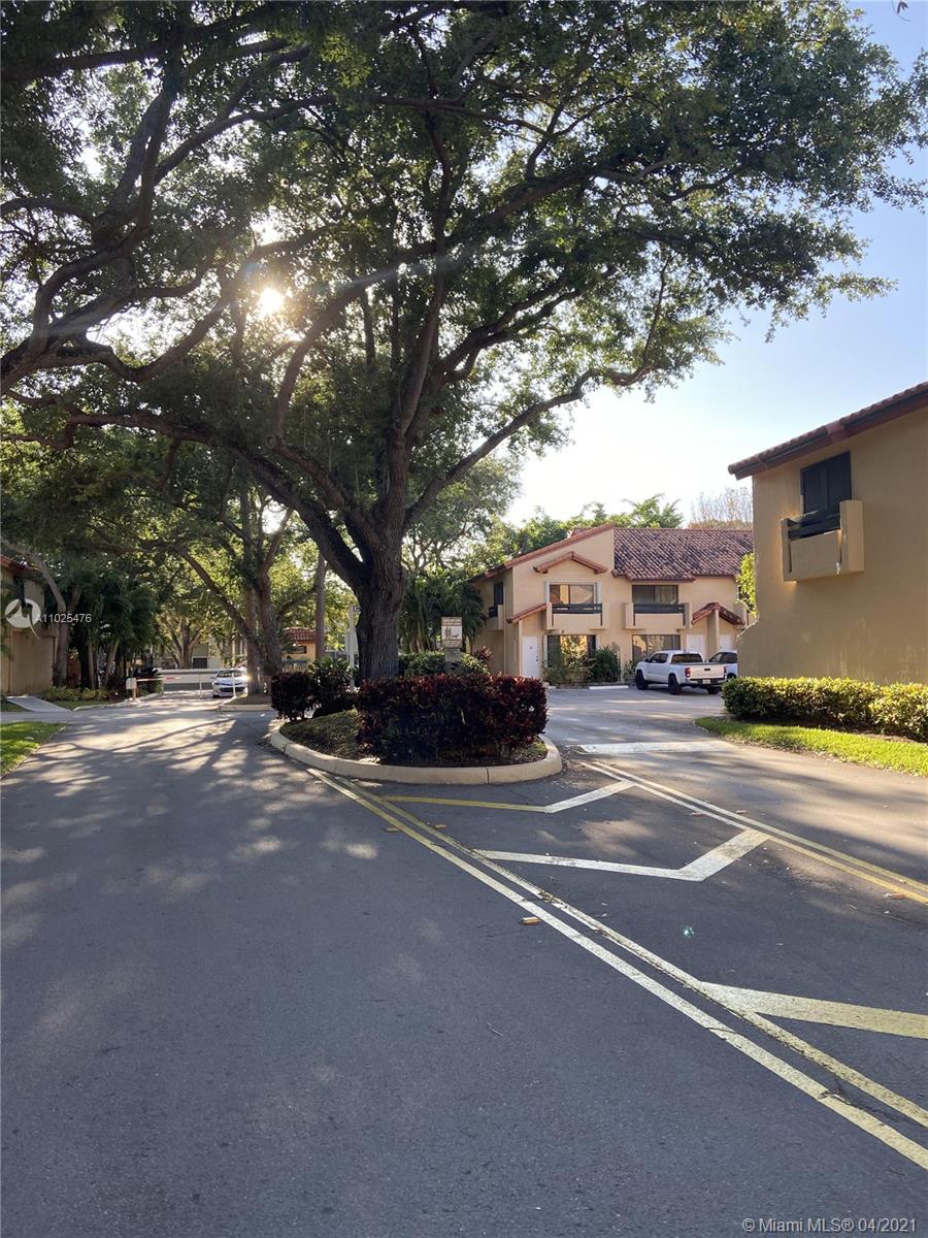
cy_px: 619
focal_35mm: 26
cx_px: 464
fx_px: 929
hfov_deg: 53.1
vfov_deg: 67.3
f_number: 1.8
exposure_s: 1/465
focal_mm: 4.2
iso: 32
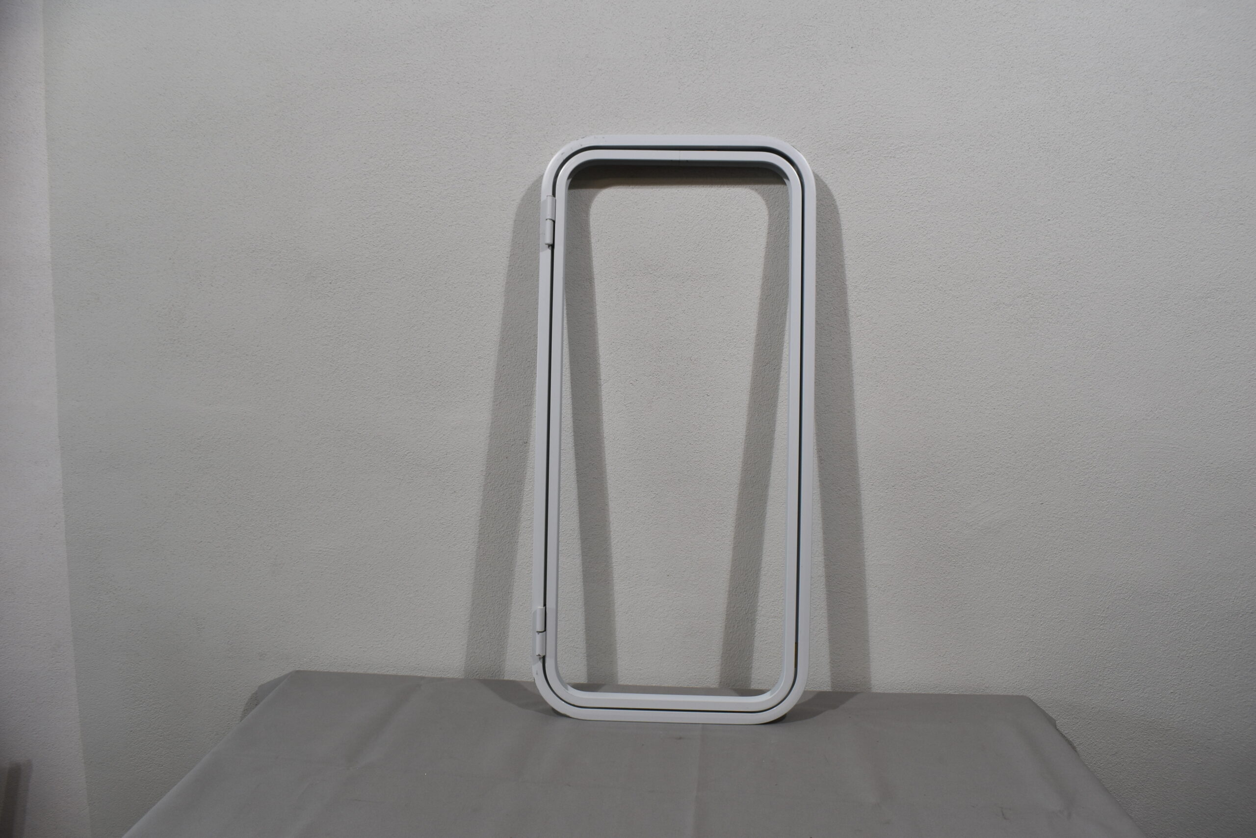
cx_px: 628
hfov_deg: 67.4
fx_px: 942
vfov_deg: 47.9
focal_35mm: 27
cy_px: 419
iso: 280
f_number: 8
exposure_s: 1/60
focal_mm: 18
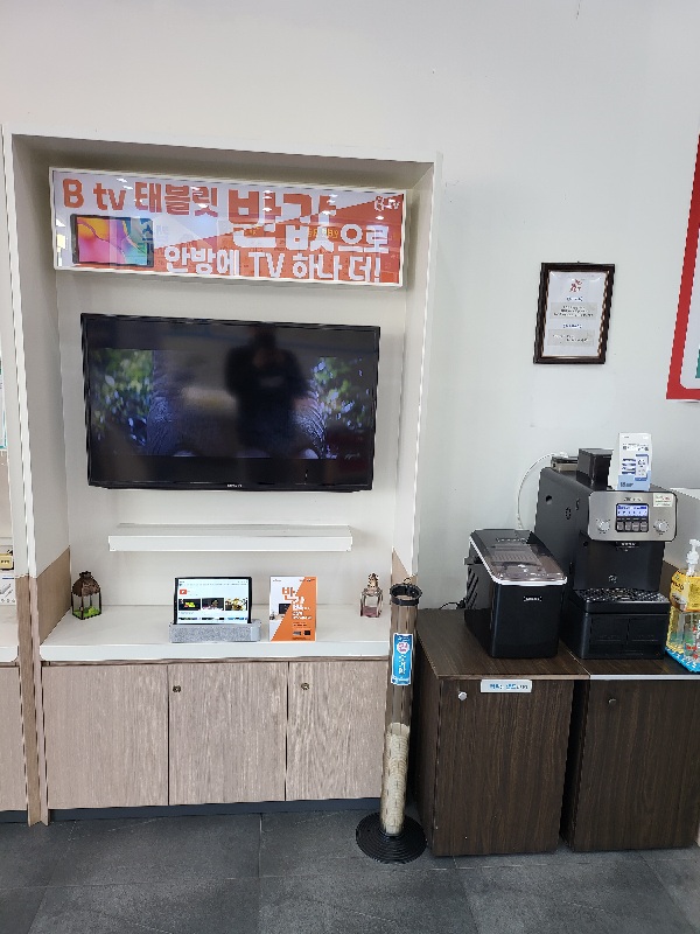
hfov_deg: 56.8
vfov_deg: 71.6
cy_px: 467
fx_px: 647
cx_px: 350
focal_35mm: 24
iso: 100
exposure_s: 1/119
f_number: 1.8
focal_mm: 5
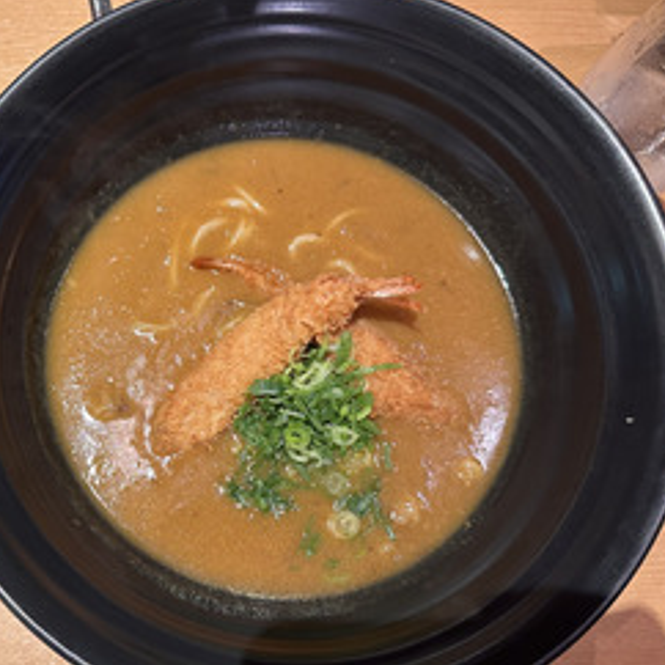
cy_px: 352
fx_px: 761
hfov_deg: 45.8
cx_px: 179
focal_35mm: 35
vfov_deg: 47.2
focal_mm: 6.86
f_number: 1.78
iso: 250
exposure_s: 1/50
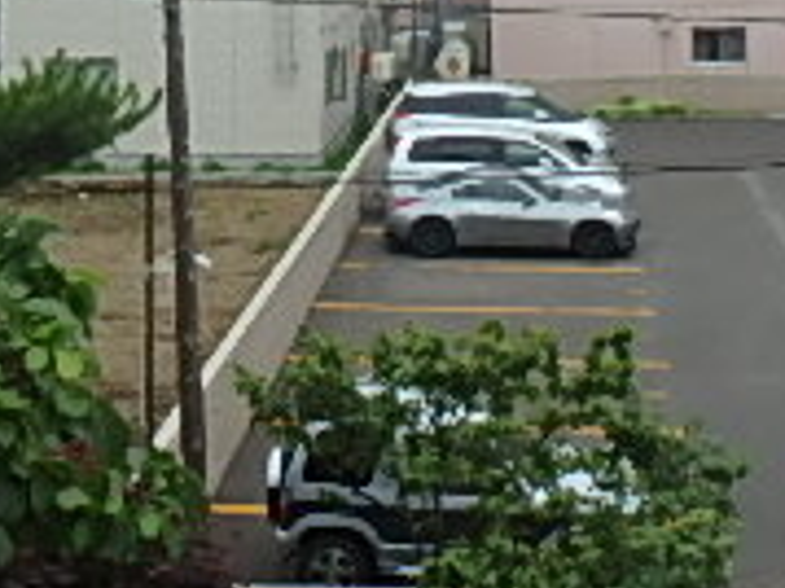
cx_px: 465
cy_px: -241
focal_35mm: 75
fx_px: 1700
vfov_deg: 17.9
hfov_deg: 26.0
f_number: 3.5
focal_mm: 3.7
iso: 125
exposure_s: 1/400
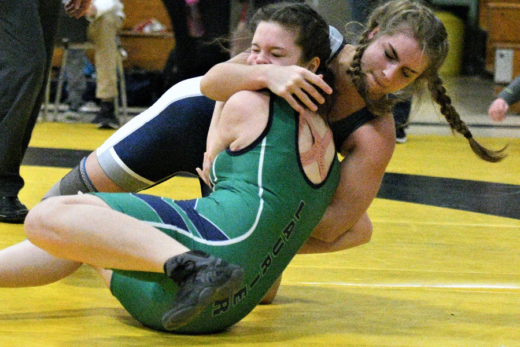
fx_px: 1603
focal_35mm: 111
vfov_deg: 12.3
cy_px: 172
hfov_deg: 18.4
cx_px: 257
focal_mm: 70
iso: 51200
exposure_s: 1/2000
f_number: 2.8
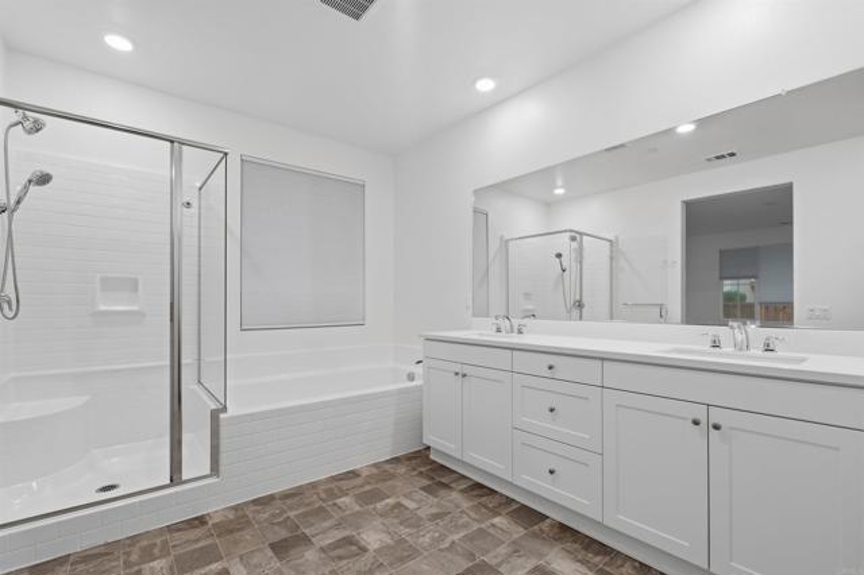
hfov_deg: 96.8
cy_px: 288
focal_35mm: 16
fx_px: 384
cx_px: 432
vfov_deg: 73.7
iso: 100
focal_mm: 16
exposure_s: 1/13
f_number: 9
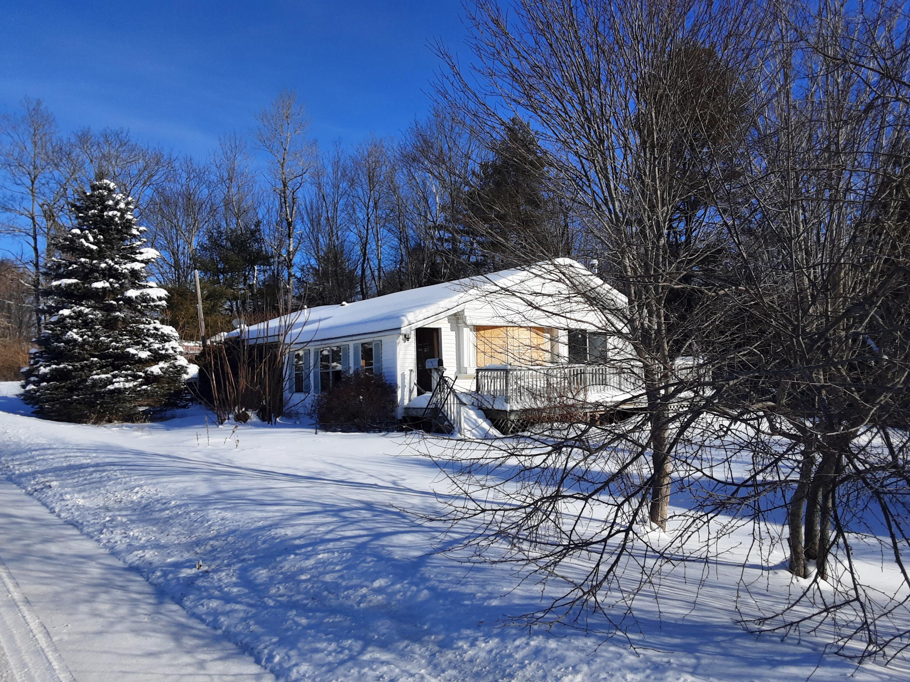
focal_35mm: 27
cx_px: 455
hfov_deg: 65.3
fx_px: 710
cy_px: 341
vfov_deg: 51.4
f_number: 1.9
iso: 40
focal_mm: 2.91
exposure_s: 1/2336
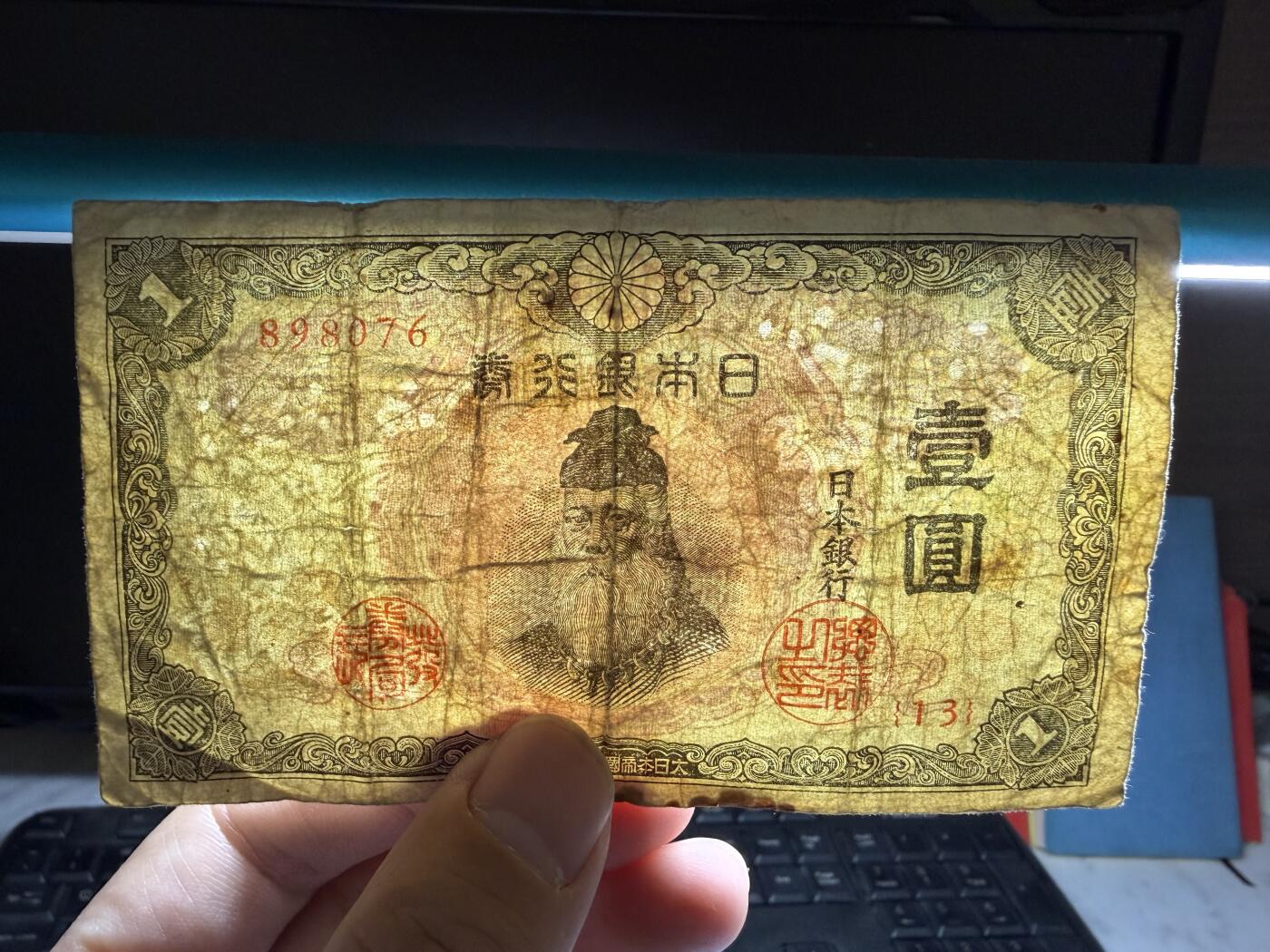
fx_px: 954
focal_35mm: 26
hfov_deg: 67.3
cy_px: 476
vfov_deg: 53.1
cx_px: 635
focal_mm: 2.22
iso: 160
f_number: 2.2
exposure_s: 1/121
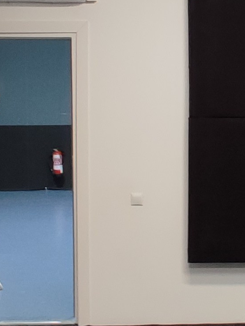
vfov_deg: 27.3
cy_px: 120
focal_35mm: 71
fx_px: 669
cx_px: 256
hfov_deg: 20.0
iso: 320
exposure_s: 1/50
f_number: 2.2
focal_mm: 1.65
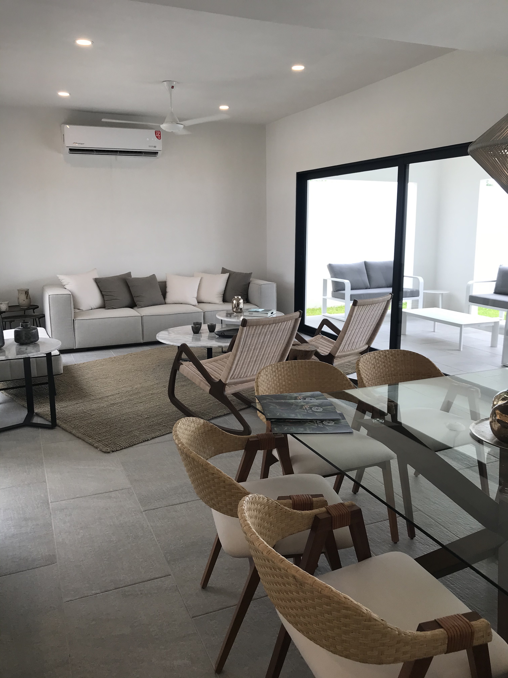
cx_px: 254
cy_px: 339
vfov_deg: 63.4
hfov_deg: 49.7
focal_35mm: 28
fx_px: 548
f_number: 1.8
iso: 20
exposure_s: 1/173
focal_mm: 3.99
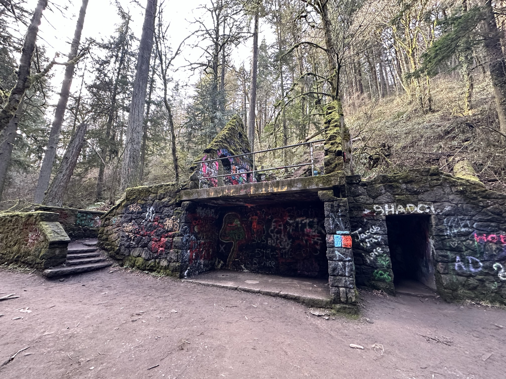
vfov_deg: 85.7
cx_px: 253
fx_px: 205
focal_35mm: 14
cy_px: 190
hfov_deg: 102.1
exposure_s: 1/89
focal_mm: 2.22
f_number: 2.2
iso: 320
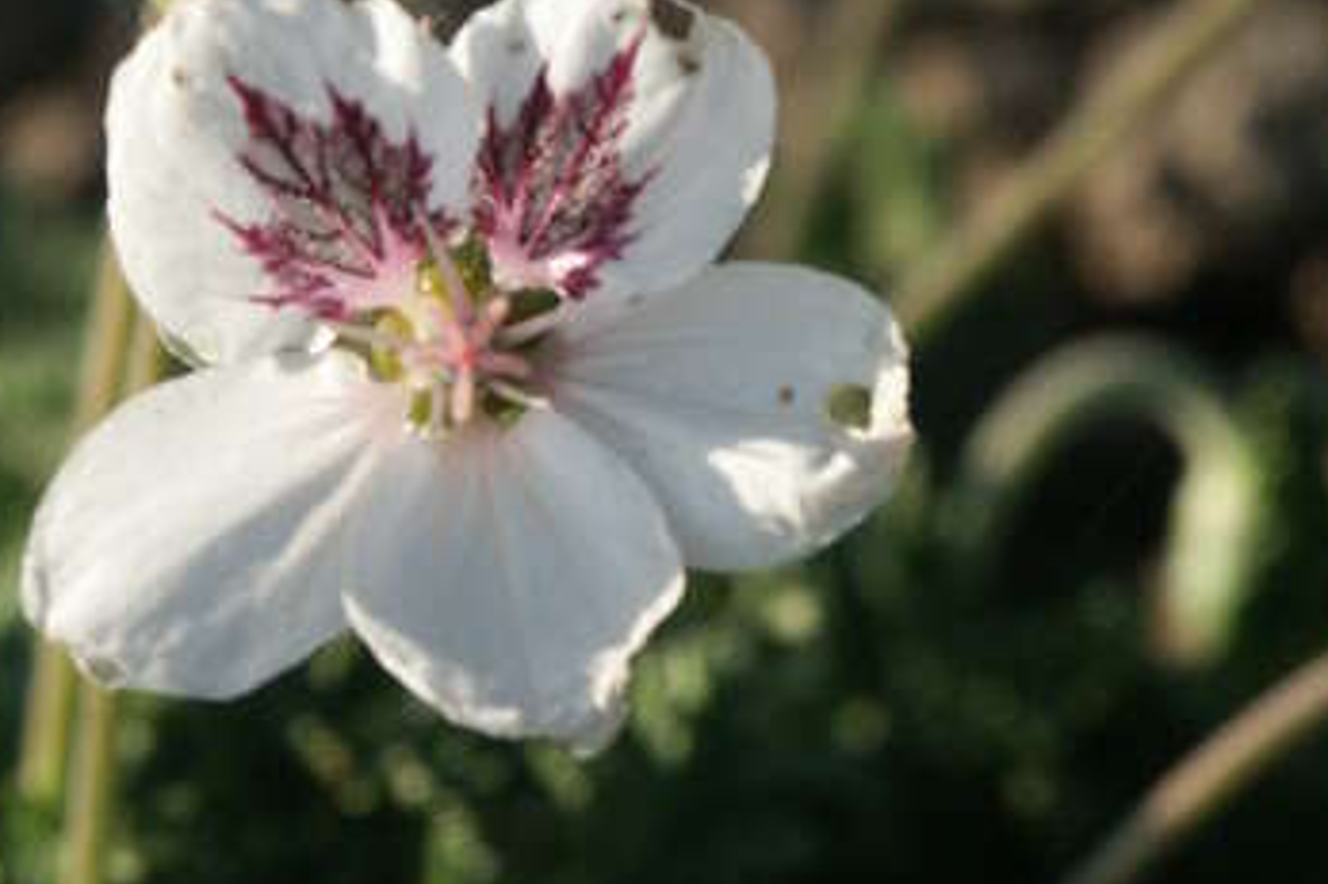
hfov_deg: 5.2
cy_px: -300
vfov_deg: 3.4
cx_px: 593
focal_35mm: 398
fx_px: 14674
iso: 100
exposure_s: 1/250
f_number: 6.7
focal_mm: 50.48
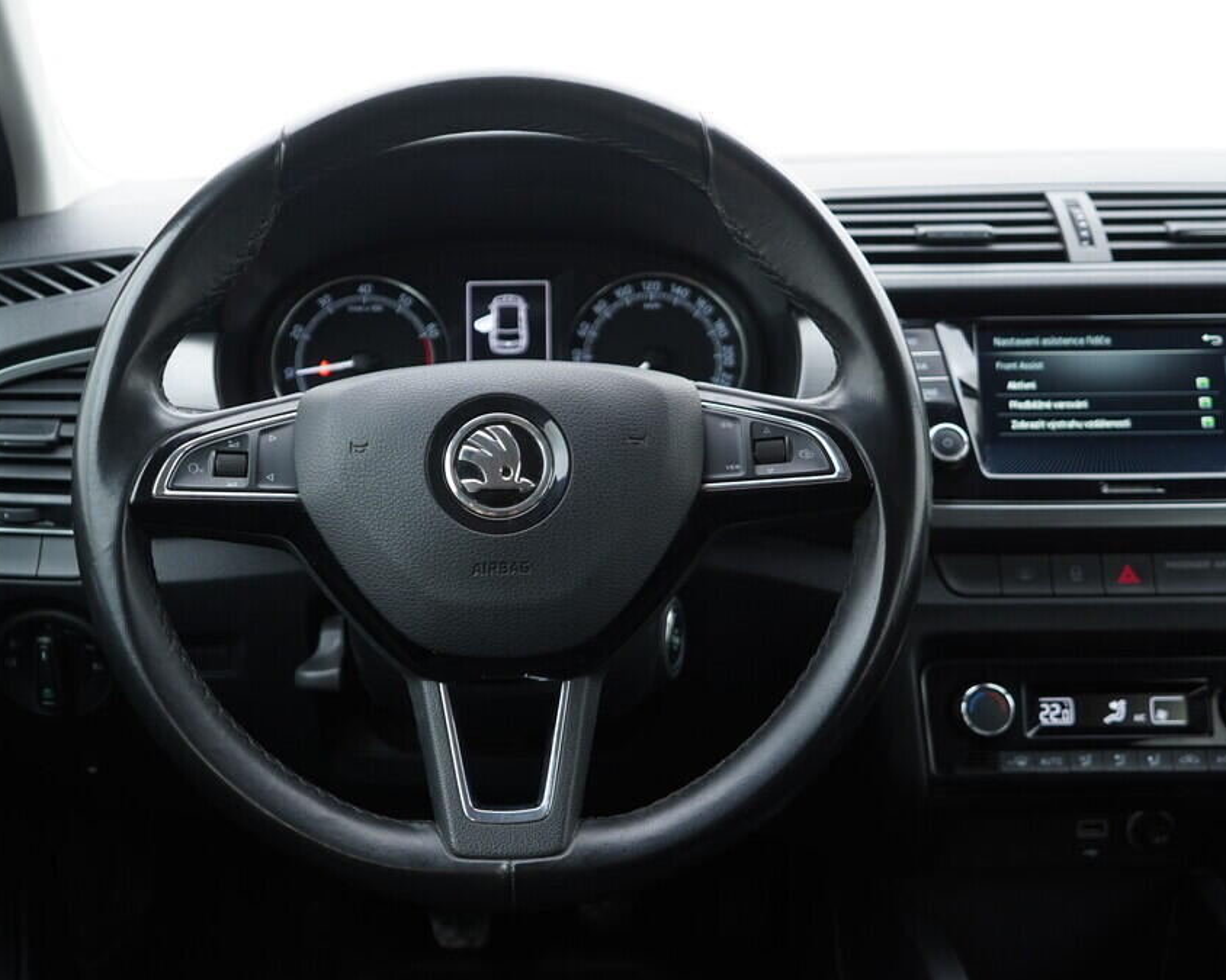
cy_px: 491
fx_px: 1488
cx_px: 504
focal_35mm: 41
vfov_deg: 36.5
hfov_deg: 44.6
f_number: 2.8
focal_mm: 24
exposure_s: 1/40
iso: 250
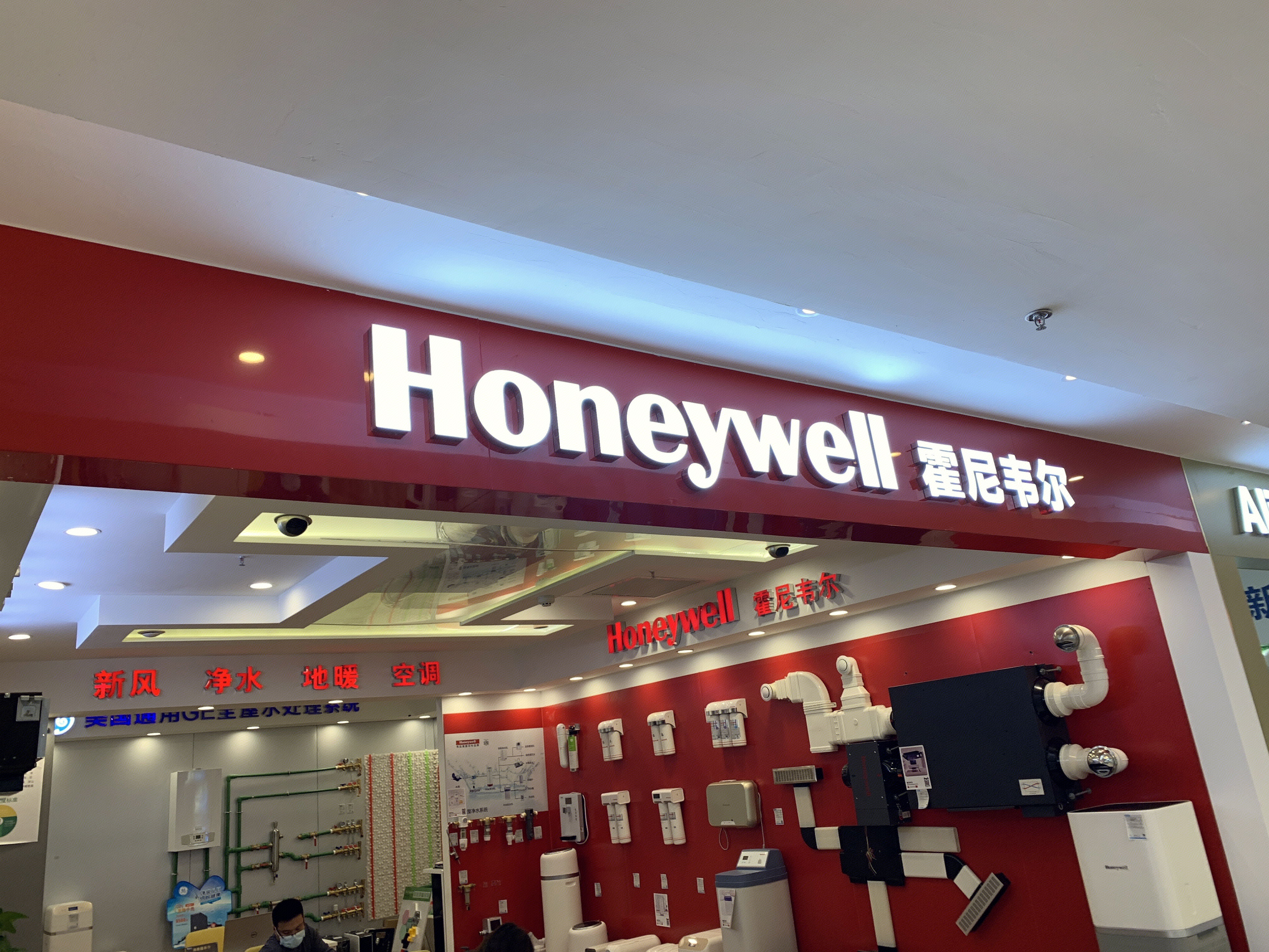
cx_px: 634
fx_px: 953
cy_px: 476
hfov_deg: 67.3
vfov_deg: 53.1
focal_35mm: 26
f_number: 1.8
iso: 40
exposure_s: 1/100
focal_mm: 4.25
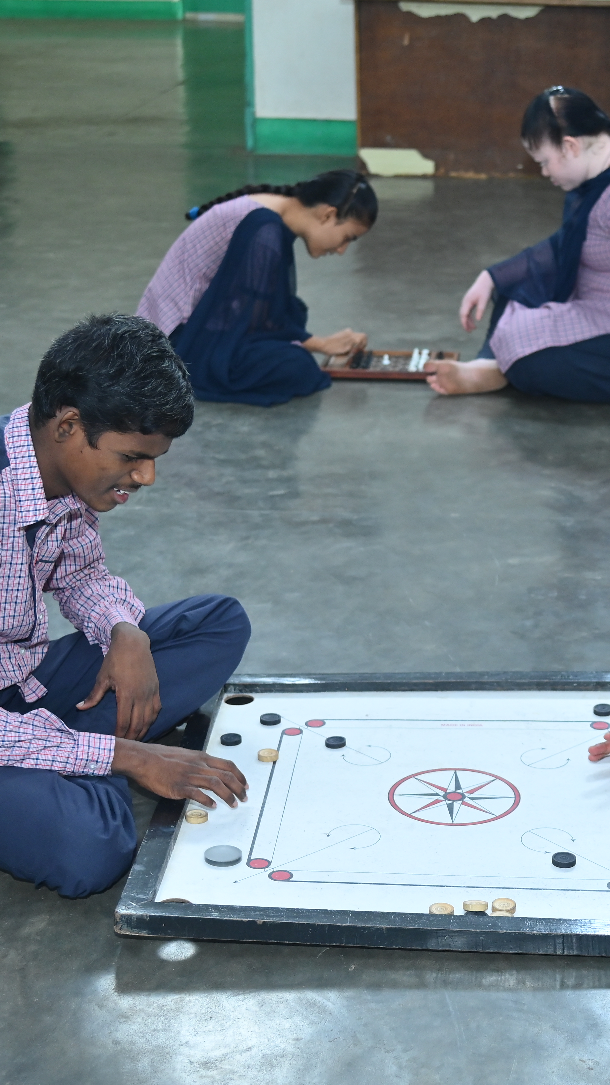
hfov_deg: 18.9
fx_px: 1812
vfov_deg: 33.3
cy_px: 543
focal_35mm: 63
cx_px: 492
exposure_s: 1/125
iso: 1250
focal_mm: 40
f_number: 4
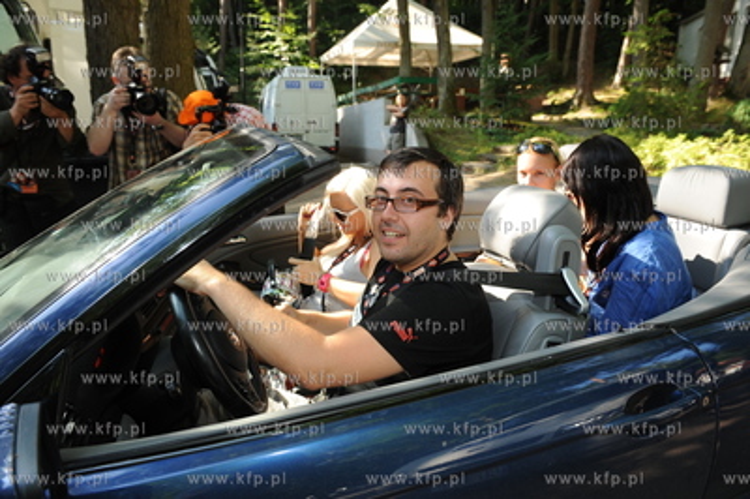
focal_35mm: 24
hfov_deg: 73.8
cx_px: 375
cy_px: 250
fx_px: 500
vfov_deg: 53.1
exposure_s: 1/250
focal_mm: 24
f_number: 5.6
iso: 800
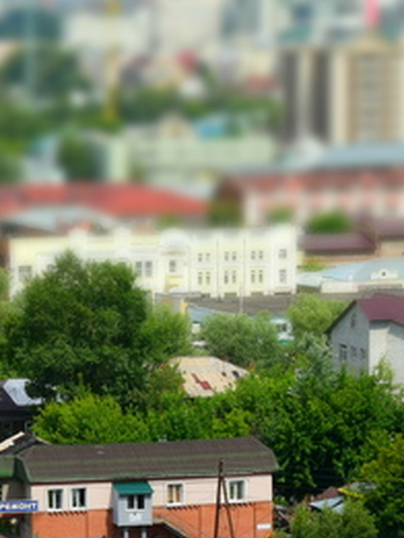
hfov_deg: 7.0
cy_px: 473
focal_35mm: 210
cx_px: -231
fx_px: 3265
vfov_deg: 9.4
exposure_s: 1/500
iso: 320
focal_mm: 52
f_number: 11
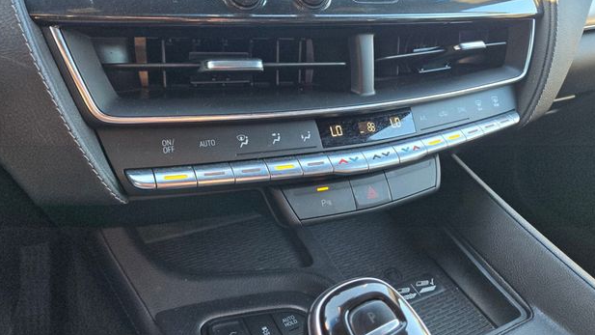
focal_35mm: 26
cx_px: 305
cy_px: 122
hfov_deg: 71.9
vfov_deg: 44.0
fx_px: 410
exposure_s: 1/120
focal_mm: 5.4
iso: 200
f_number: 1.8
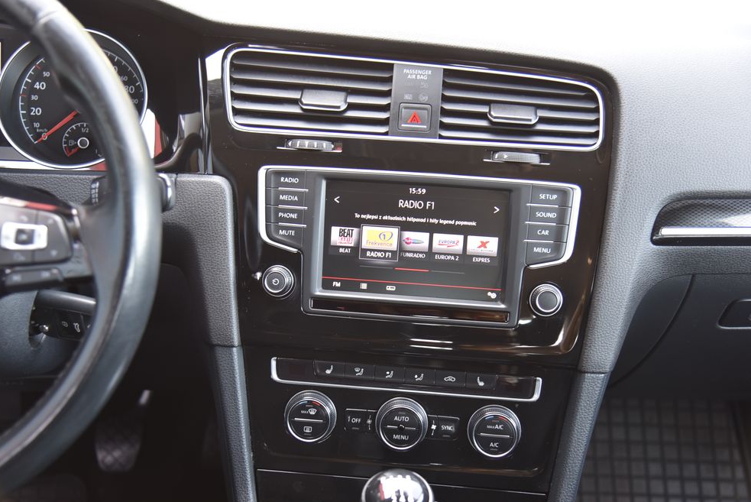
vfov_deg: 27.0
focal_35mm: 50
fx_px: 1044
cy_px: 248
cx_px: 361
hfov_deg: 39.6
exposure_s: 1/25
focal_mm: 48
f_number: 4
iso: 500
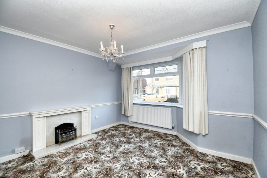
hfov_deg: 100.4
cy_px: 89
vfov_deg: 77.3
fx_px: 111
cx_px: 134
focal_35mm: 15
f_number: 6.3
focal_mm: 10
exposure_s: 1/160
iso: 560
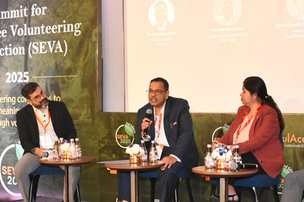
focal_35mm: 80
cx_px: 173
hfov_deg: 25.4
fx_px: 673
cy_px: 90
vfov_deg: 17.1
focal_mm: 35
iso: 2500
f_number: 5.6
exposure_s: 1/60
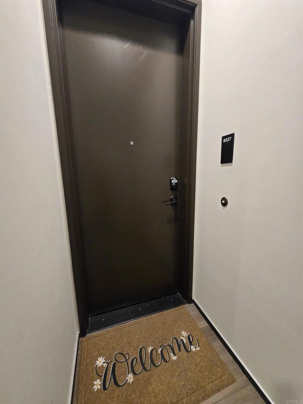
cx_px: 152
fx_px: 152
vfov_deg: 106.2
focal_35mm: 13
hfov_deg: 89.9
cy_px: 202
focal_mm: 1.7
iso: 400
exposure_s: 1/60
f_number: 2.2
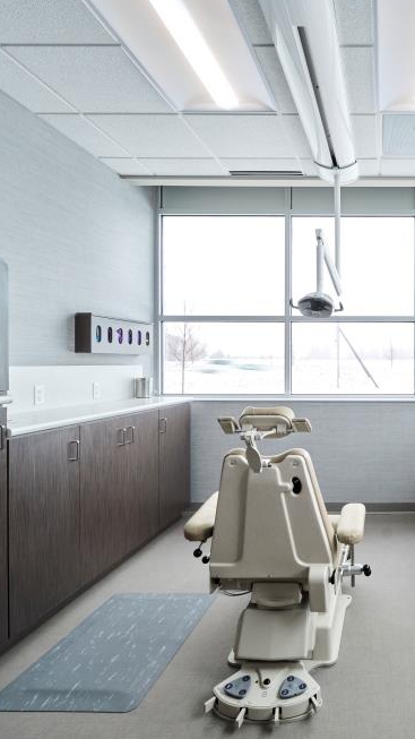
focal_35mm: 23
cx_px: 383
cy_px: 379
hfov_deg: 44.4
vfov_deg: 78.7
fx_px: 450
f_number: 8
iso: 640
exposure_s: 1/13
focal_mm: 14
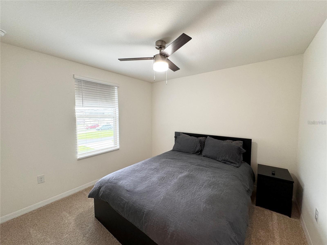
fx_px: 132
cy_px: 122
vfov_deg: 85.7
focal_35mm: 14
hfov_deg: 102.1
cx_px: 164
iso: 200
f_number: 2.2
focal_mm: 2.22
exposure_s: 1/120
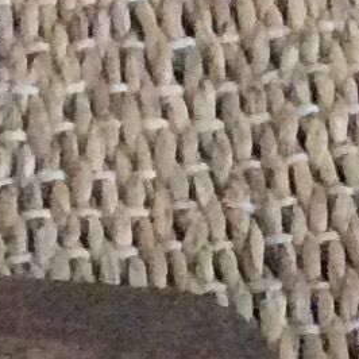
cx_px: -862
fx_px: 3227
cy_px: -406
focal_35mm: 275
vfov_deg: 6.2
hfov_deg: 5.8
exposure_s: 1/17
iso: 500
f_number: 2.4
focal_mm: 3.3
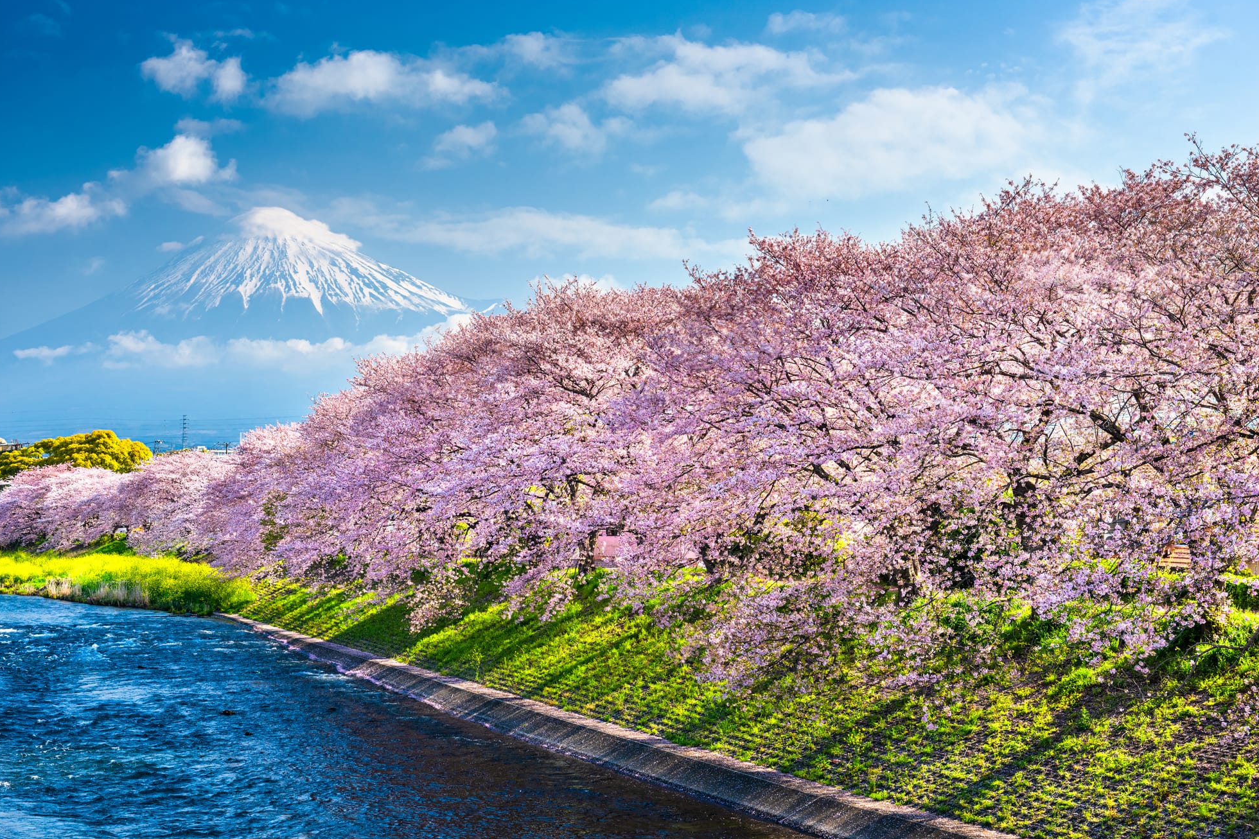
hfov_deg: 40.3
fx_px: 1714
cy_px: 412
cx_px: 634
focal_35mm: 49
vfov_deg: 27.5
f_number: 8
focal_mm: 48
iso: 200
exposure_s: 1/60
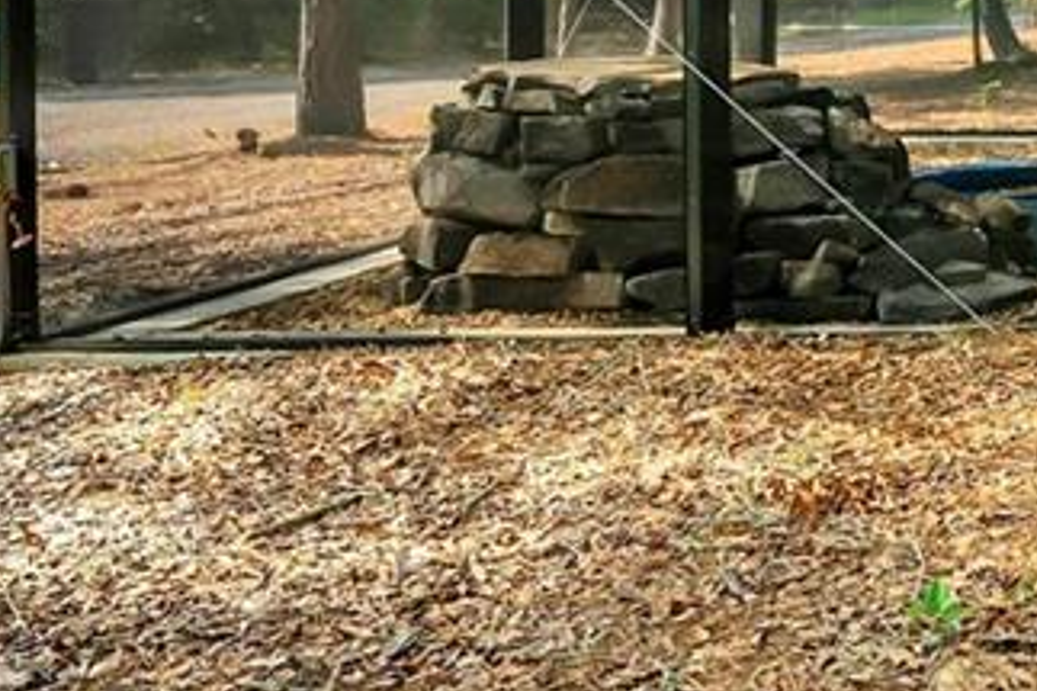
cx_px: 1628
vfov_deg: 22.3
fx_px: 1641
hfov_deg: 25.0
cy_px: -87
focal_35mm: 57
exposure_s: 1/100
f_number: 8
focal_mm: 12
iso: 320
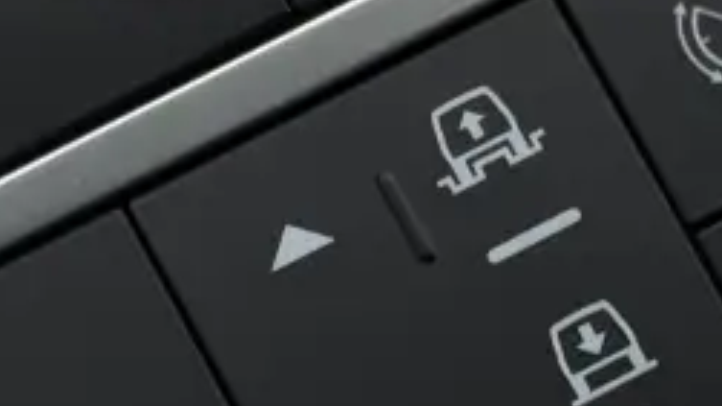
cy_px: 69
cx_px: 639
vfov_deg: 4.0
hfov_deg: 7.2
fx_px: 5742
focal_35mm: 300
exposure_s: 1/906
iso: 64
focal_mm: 6.76
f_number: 1.78
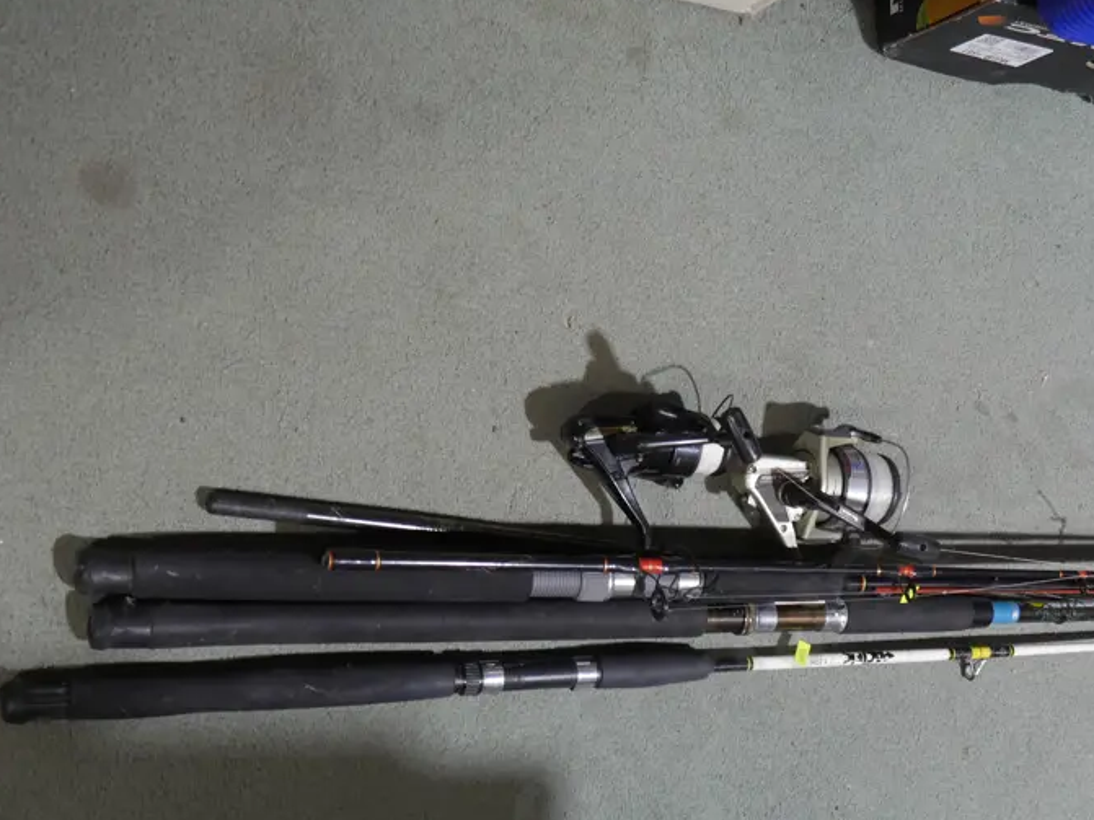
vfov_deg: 26.2
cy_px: 617
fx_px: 1738
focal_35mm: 55
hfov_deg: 34.3
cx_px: 812
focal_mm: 18
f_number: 4
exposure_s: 1/60
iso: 500
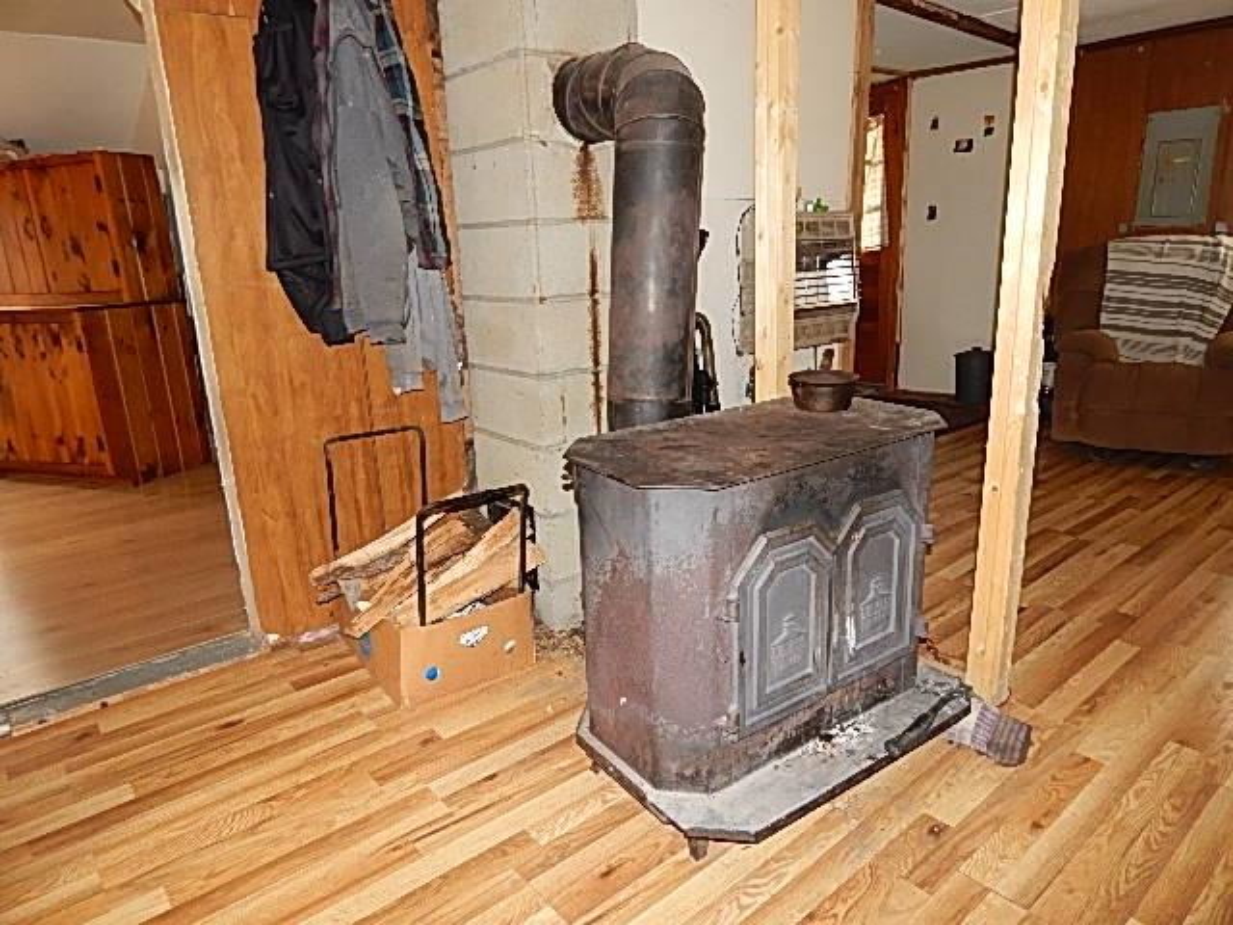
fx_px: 819
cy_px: 462
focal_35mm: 23
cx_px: 616
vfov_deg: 58.9
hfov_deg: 73.9
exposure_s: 1/30
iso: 200
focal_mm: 4
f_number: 3
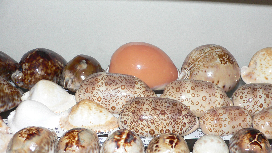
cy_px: 79
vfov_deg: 30.4
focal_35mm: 39
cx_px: 137
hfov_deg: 51.6
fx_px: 281
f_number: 2.8
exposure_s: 1/60
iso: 100
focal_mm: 4.6
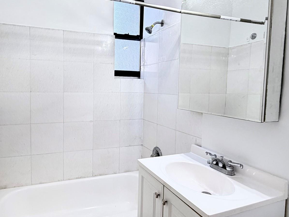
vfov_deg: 56.7
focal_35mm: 24
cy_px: 100
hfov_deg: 70.9
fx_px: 200
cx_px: 116
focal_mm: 2.22
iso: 200
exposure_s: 1/60
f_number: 2.2
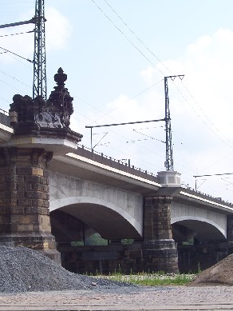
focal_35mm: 61
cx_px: 73
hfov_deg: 23.9
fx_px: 547
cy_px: 156
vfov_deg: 31.7
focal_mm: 7
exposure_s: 1/250
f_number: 5.6
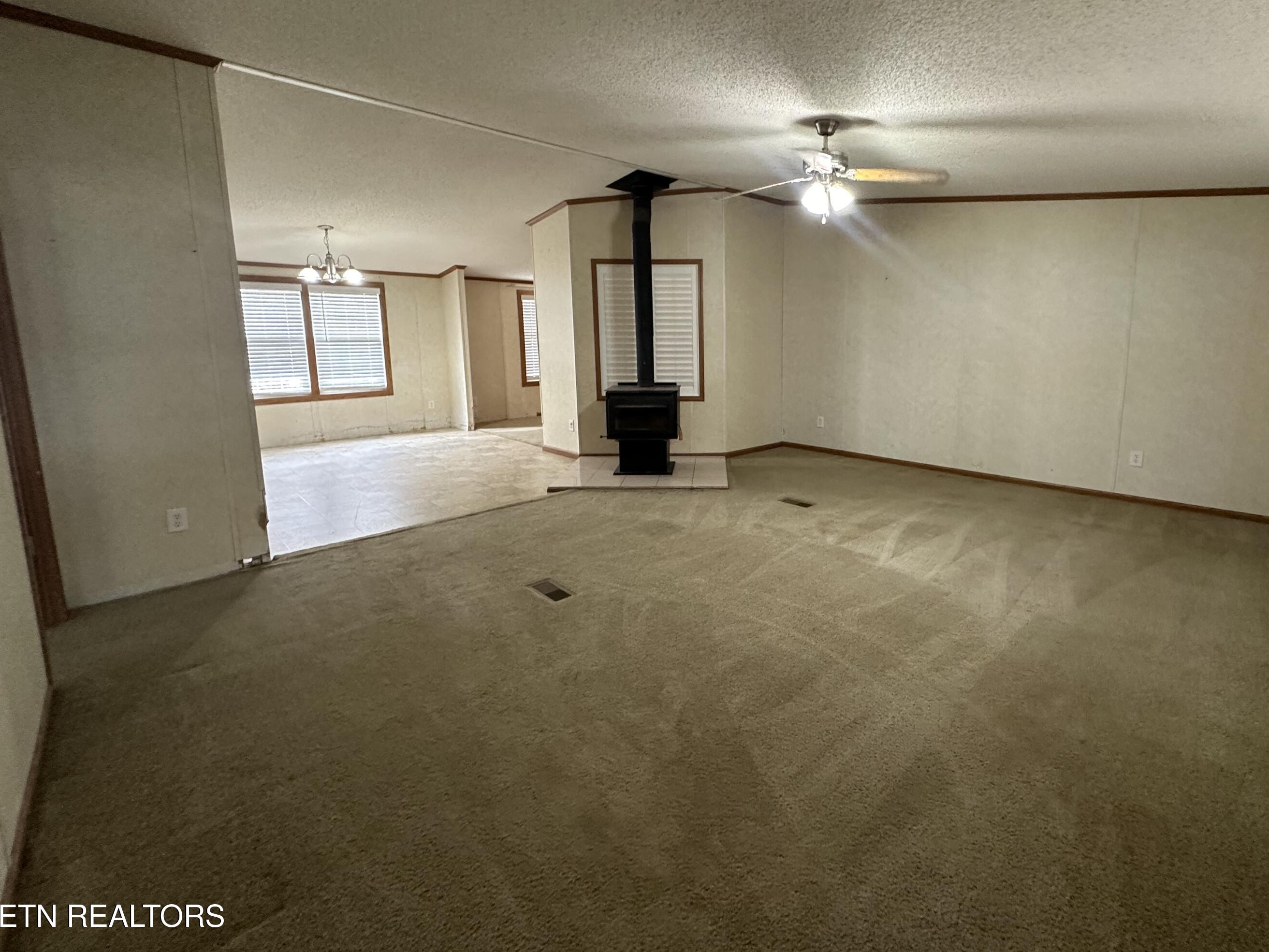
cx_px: 720
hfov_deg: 93.9
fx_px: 587
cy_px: 422
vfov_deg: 77.8
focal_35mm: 16
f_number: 2.2
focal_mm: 2.22
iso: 320
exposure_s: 1/60
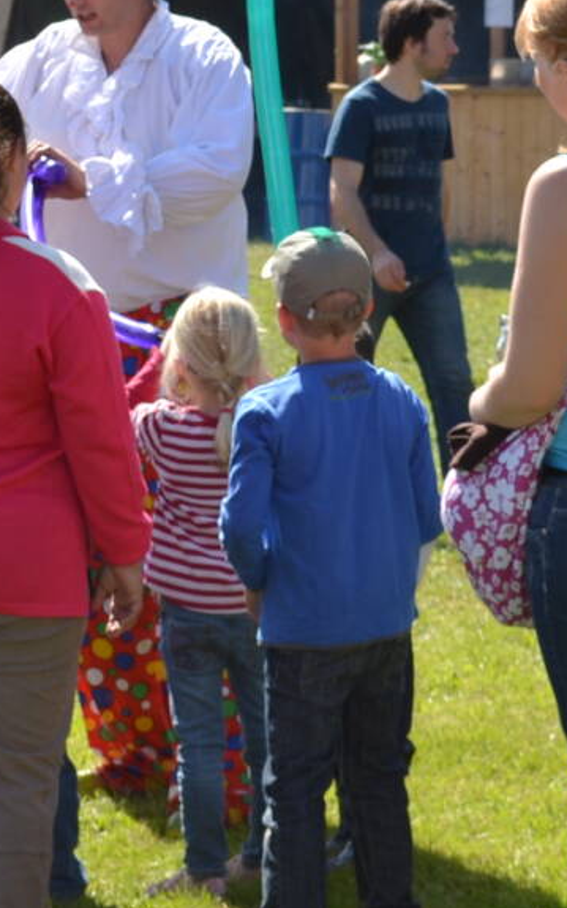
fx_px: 4800
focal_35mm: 194
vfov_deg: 10.8
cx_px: 77
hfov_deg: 6.7
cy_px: 223
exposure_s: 1/200
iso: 100
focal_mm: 38
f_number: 6.3
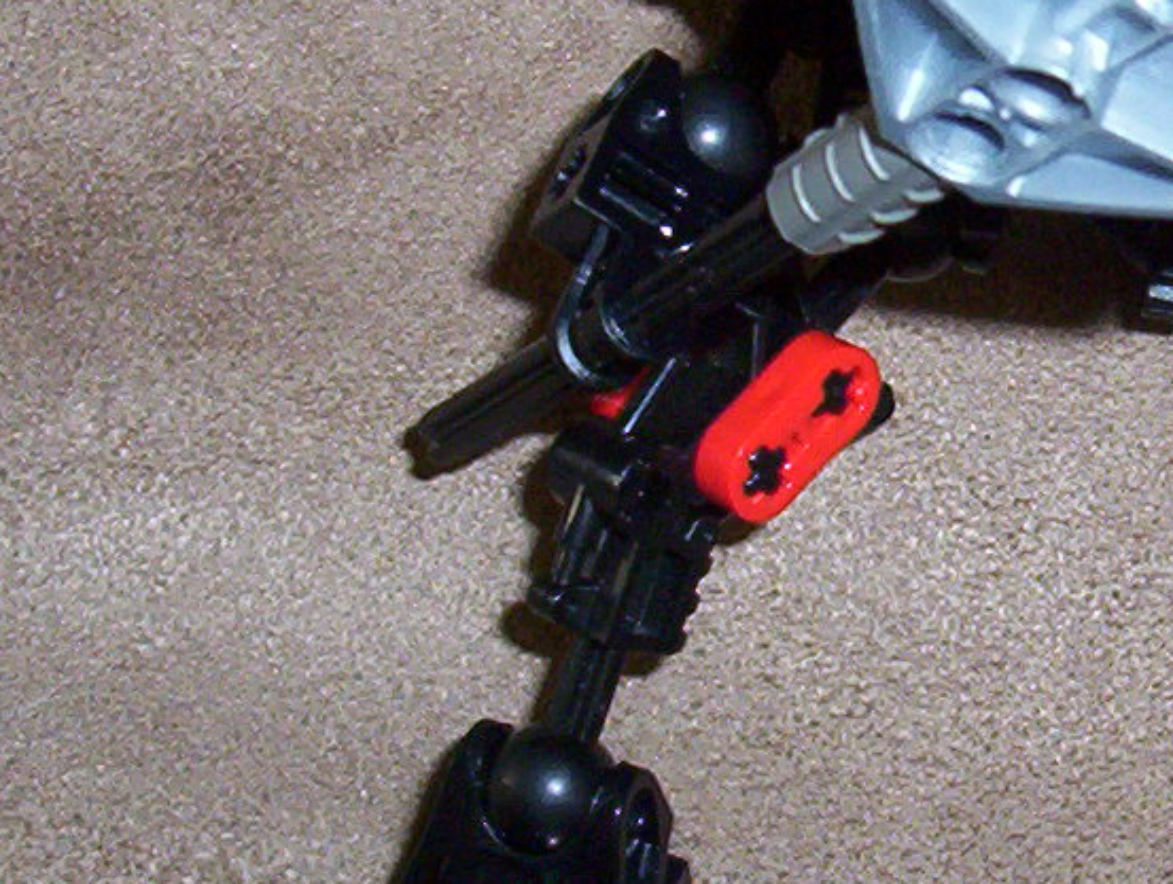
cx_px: 1201
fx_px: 4312
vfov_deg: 11.7
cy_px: 435
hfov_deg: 15.2
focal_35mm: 127
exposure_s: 1/60
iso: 140
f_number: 2.73
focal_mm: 5.77
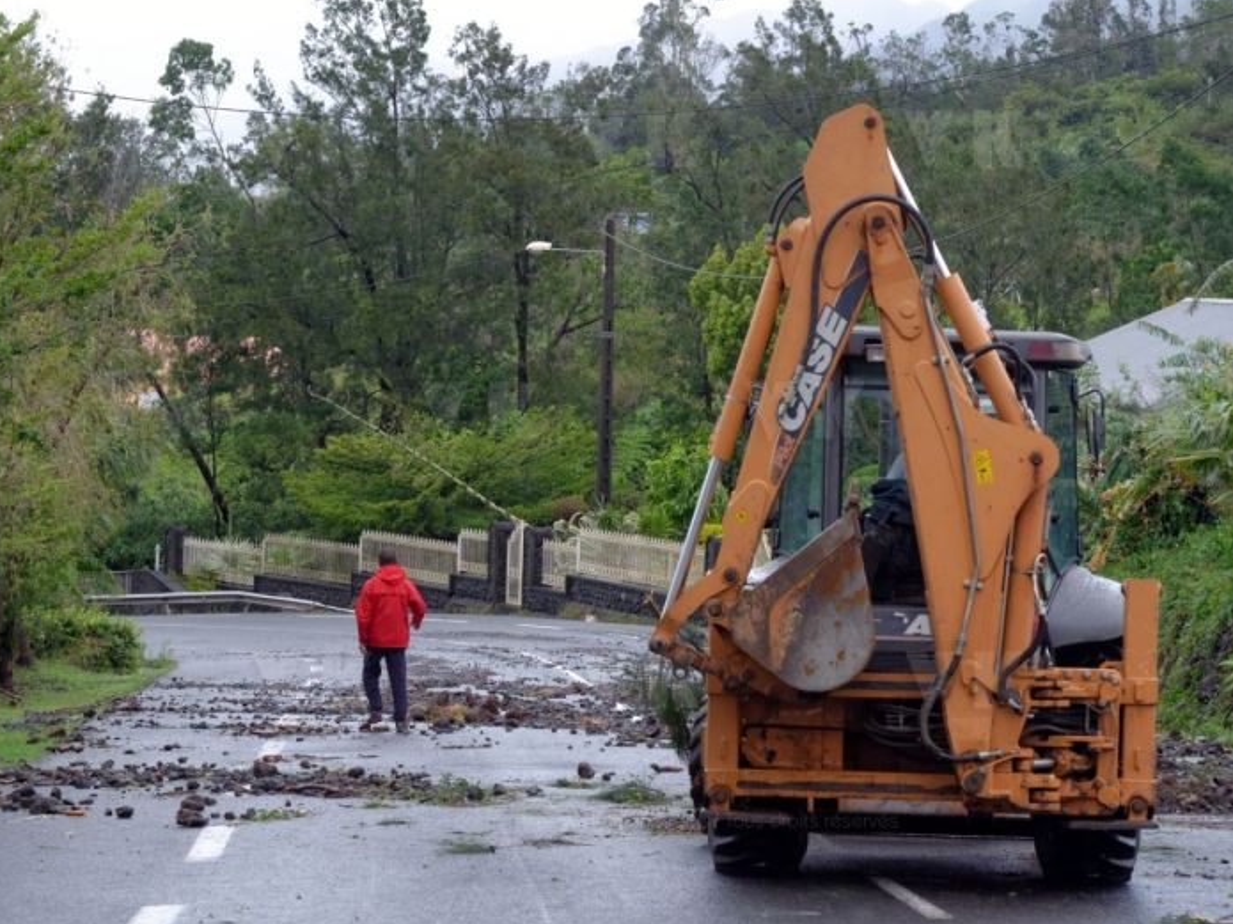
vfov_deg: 12.8
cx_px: 637
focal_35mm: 116
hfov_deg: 17.0
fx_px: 4131
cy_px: 465
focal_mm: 70
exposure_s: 1/200
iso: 1000
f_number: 9
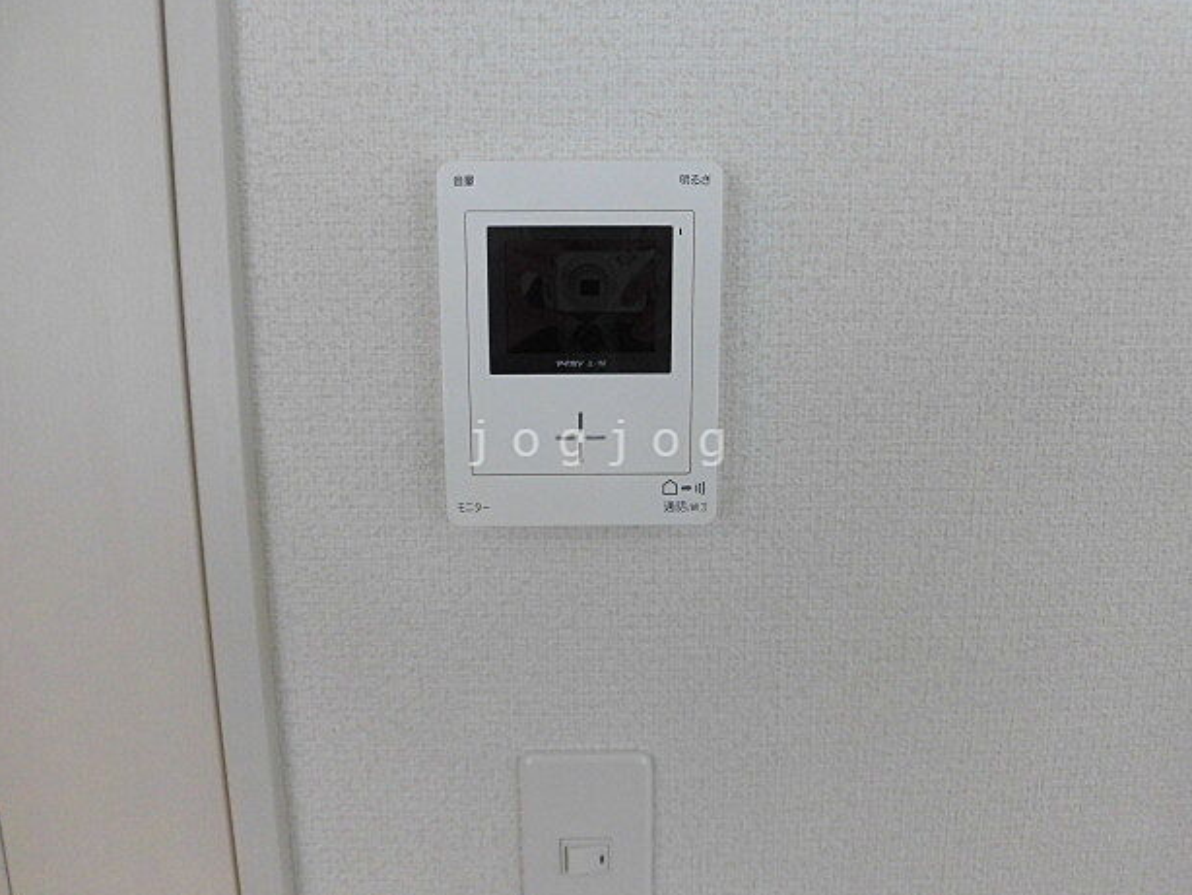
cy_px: 443
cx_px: 602
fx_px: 861
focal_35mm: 25
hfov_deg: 69.4
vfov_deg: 54.9
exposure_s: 1/80
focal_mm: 4.3
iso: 160
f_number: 3.1
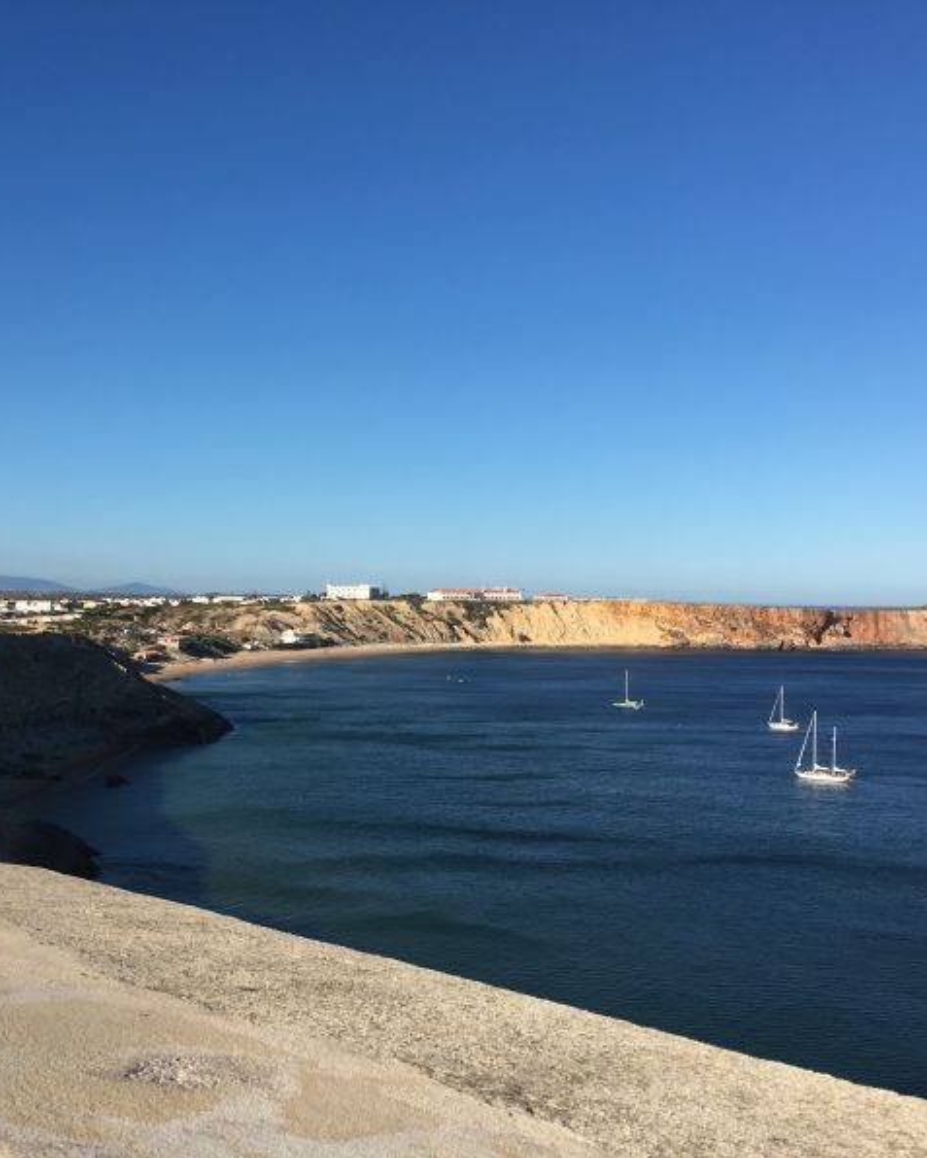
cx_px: 352
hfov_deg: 38.9
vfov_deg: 47.9
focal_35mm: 38
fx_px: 1303
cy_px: 581
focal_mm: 4.15
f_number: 2.2
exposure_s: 1/1923
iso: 25
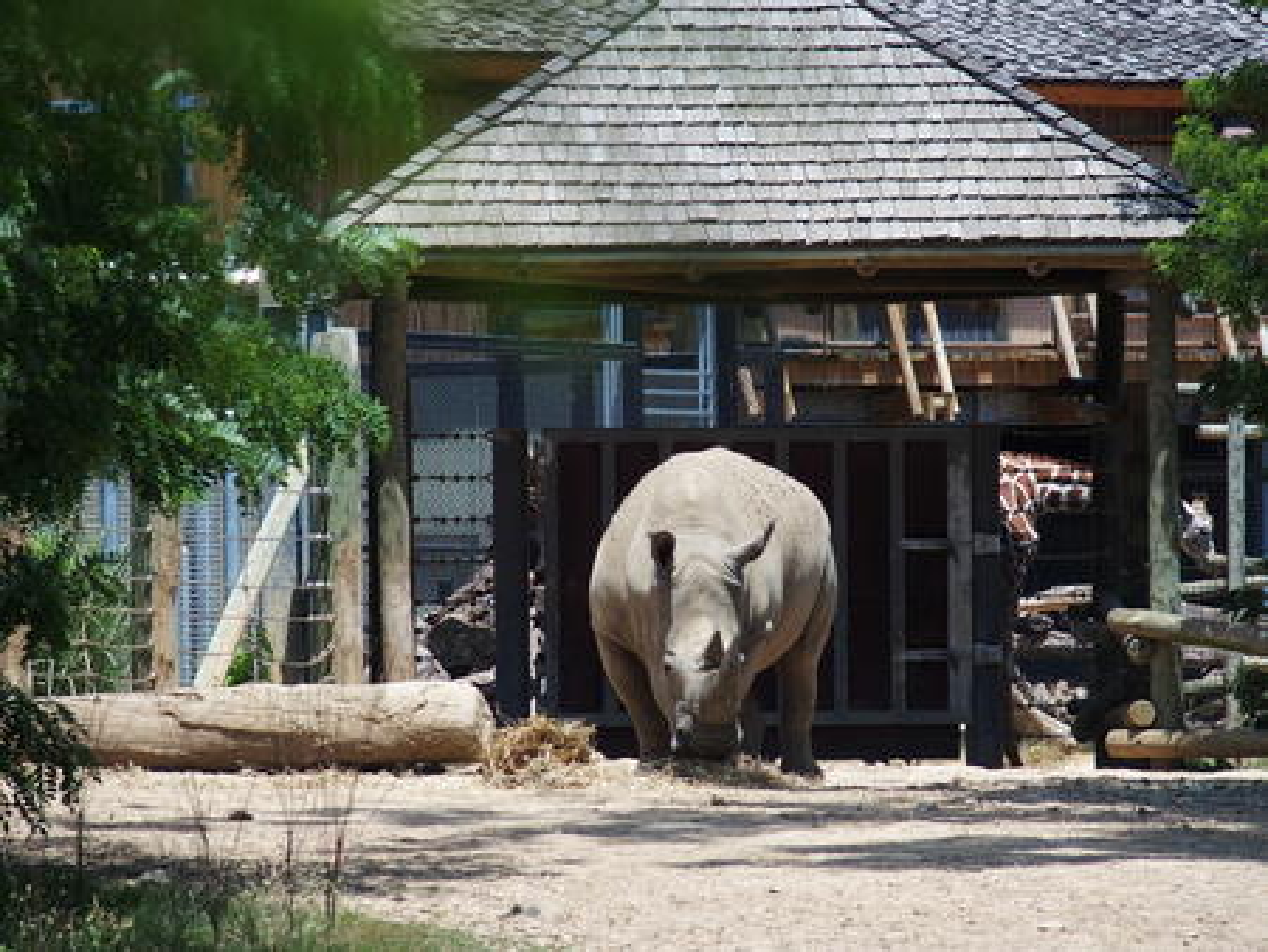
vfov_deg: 5.0
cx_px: 634
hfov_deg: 6.6
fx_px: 10995
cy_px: 476
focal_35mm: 300
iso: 100
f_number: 3.5
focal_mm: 64.3
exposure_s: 1/800
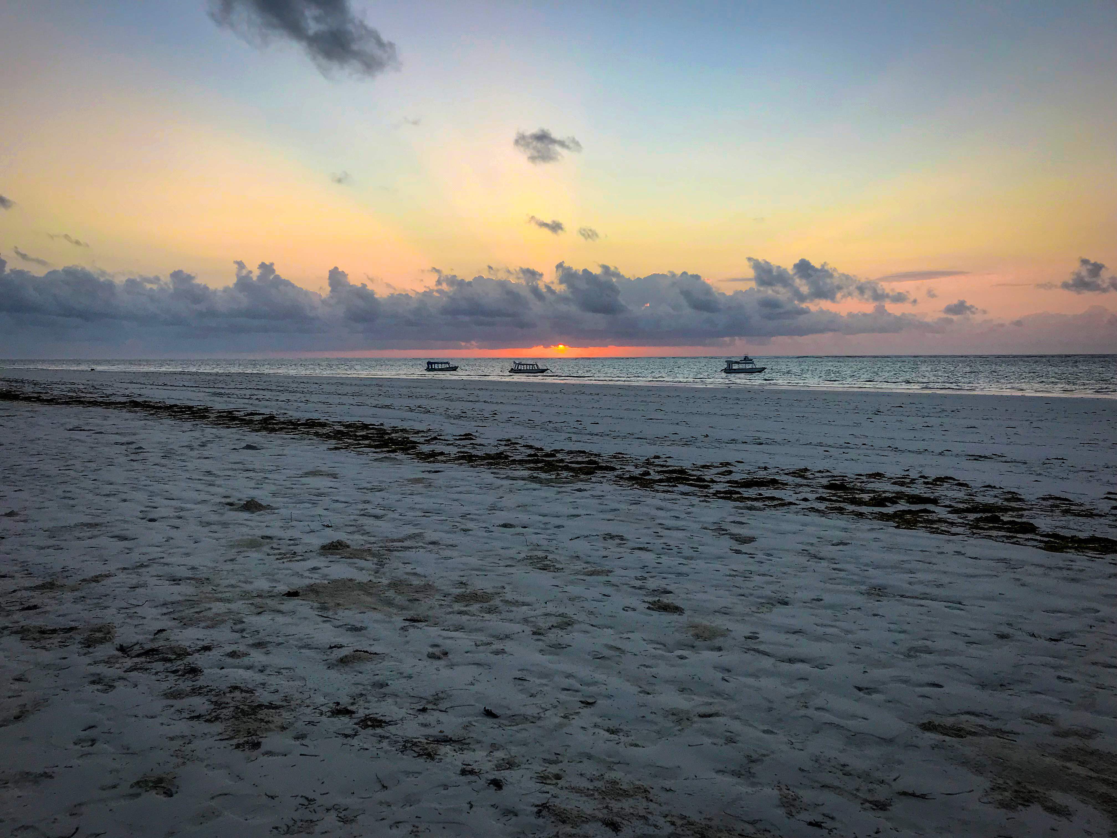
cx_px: 558
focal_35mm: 28
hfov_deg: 63.4
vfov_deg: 49.7
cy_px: 419
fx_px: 904
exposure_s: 1/470
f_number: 1.8
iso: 20
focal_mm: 3.99
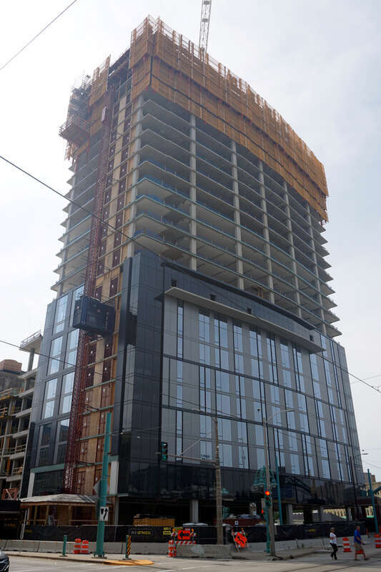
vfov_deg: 61.9
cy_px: 286
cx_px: 190
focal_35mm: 30
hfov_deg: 43.6
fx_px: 476
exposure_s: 1/320
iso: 100
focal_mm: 20
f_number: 8
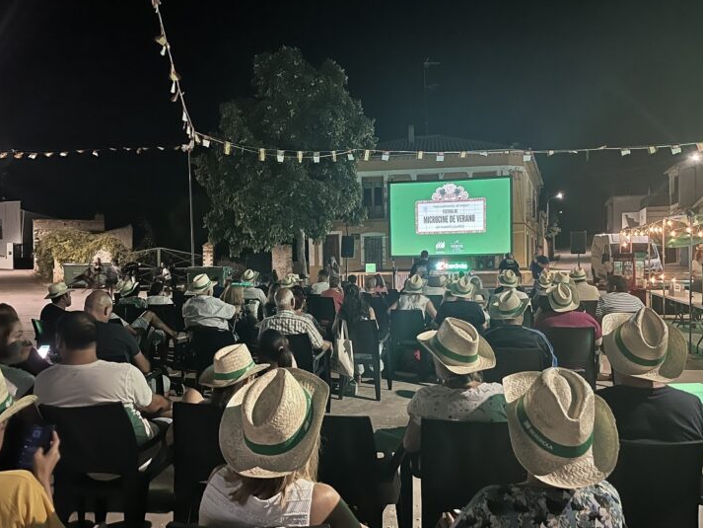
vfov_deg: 49.7
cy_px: 275
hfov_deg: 63.4
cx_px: 349
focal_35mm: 28
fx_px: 569
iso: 1250
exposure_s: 1/24
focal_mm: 5.1
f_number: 1.6
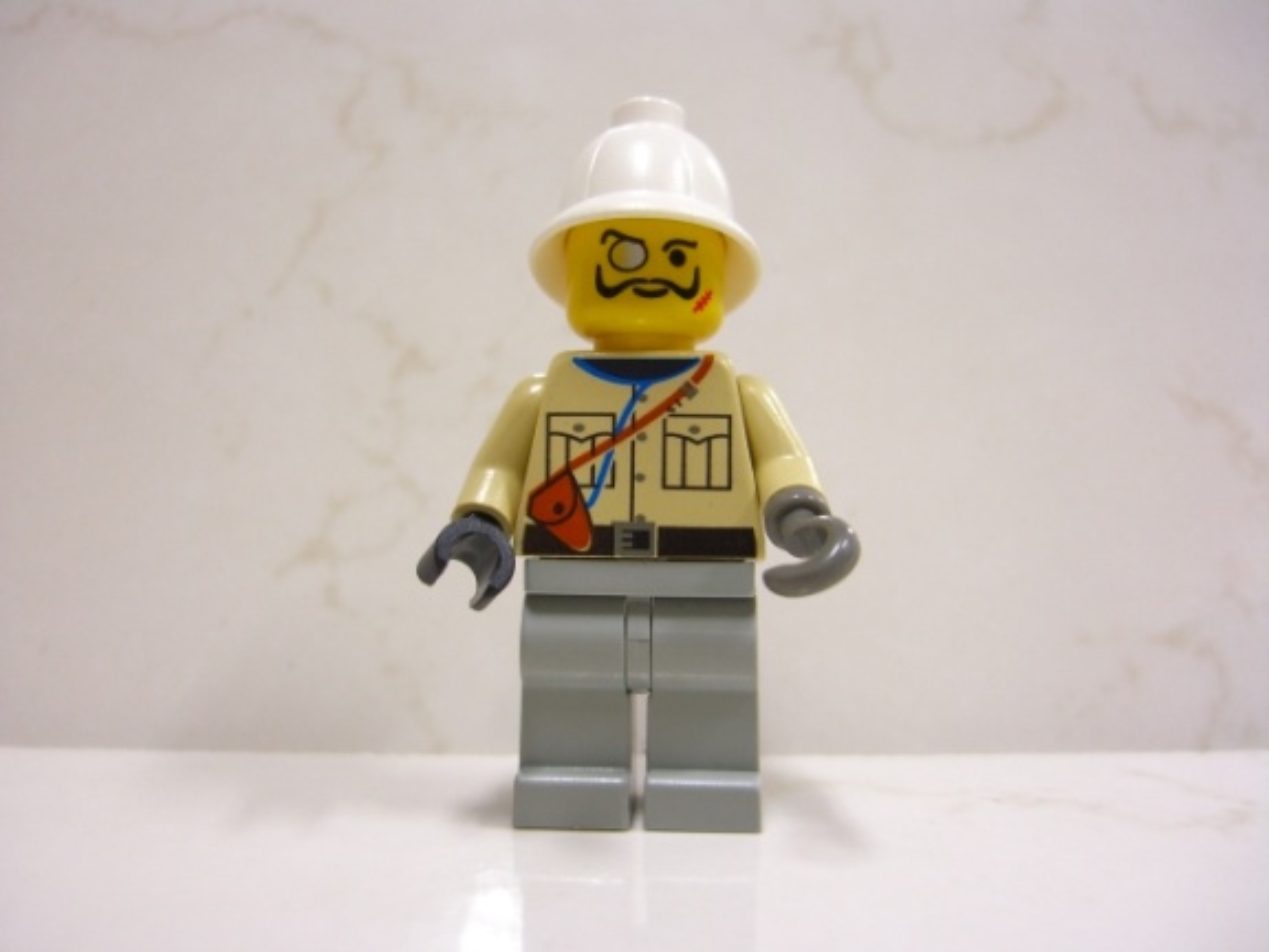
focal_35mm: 38
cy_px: 476
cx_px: 634
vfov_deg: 37.7
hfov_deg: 49.0
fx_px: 1393
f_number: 2.8
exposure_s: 1/10
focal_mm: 7.9
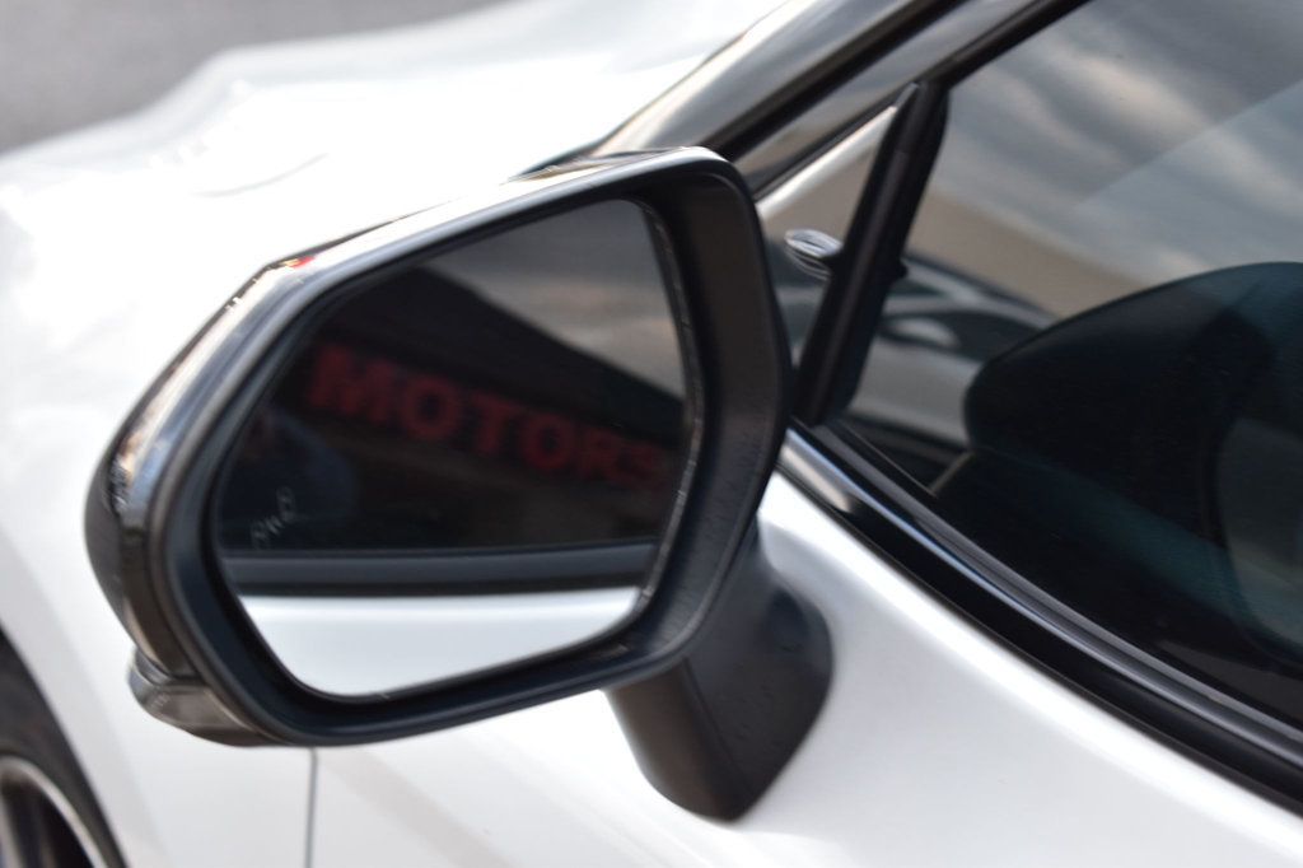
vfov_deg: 16.5
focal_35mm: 82
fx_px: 2985
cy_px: 434
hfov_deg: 24.6
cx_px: 652
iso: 500
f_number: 6.3
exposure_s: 1/15
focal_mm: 55
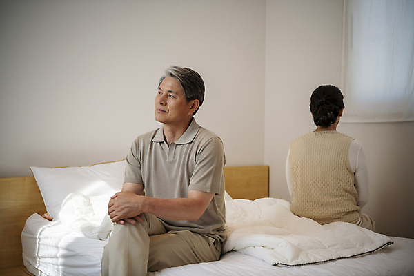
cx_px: 207
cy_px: 138
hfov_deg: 42.7
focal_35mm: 46
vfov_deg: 29.2
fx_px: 529
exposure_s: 1/500
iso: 400
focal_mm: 46
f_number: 2.8
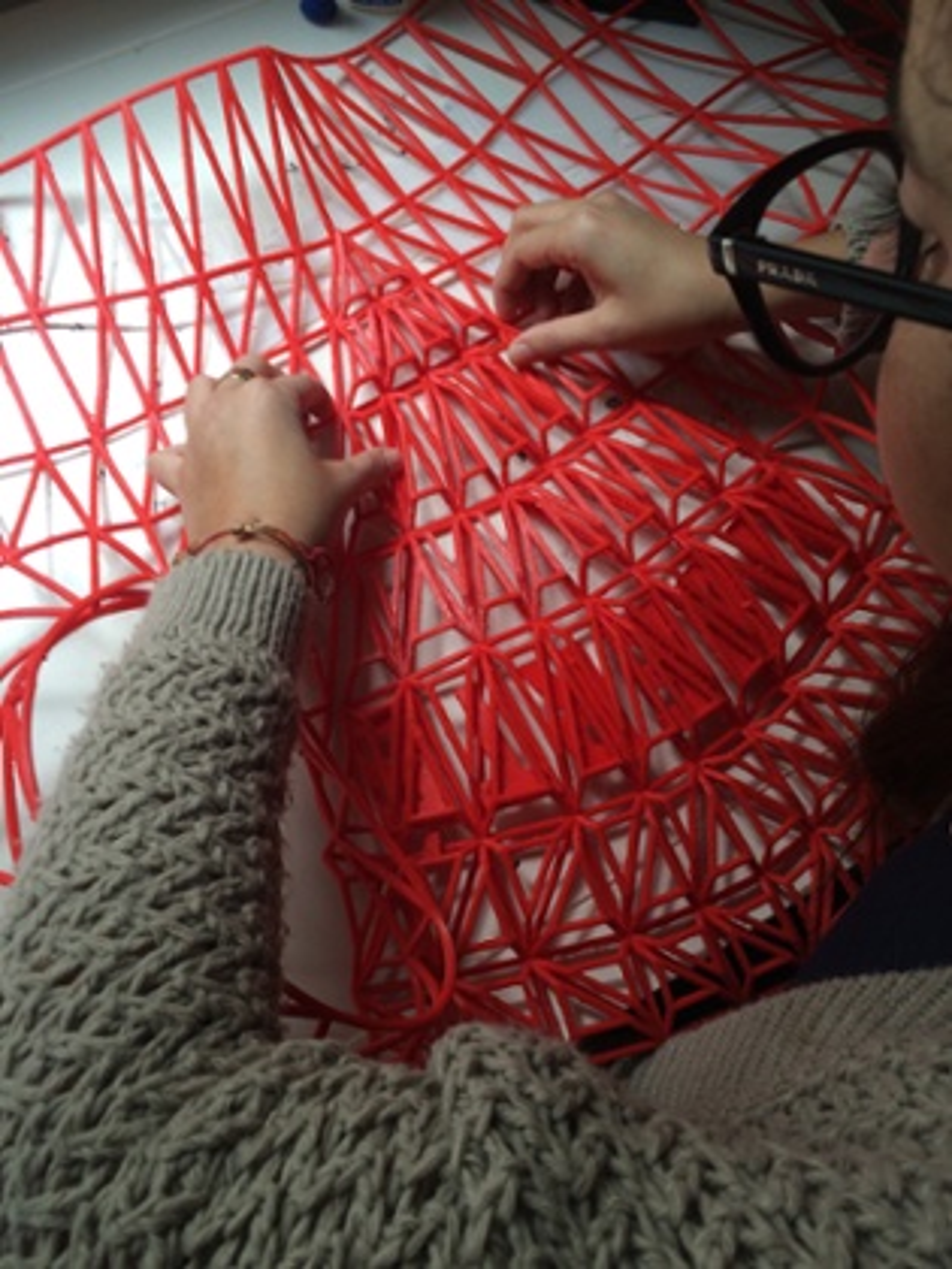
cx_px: 476
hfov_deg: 48.2
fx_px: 1063
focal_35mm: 29
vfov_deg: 61.7
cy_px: 634
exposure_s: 1/120
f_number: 2.2
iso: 40
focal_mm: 4.15
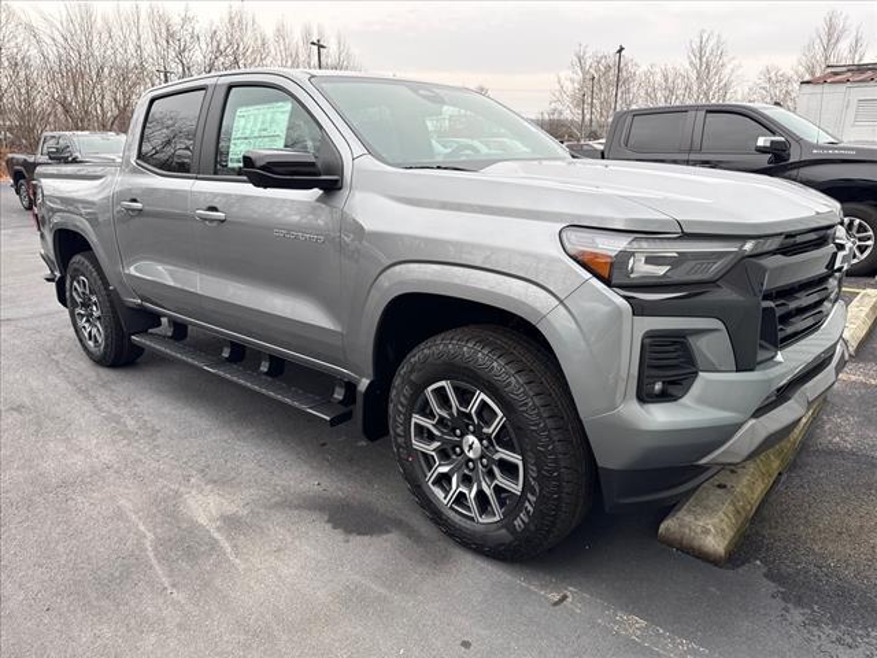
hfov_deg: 71.6
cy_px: 329
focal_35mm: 24
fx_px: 608
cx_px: 438
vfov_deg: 56.8
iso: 80
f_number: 1.78
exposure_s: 1/208
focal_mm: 6.76
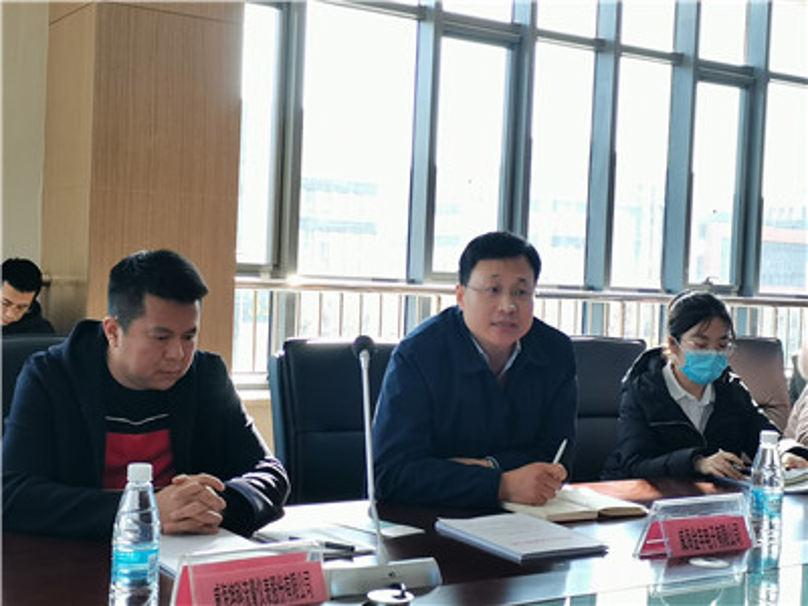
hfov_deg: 38.2
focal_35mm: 50
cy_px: 303
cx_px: 404
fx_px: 1167
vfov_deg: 29.1
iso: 125
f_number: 1.8
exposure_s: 1/100
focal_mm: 5.58
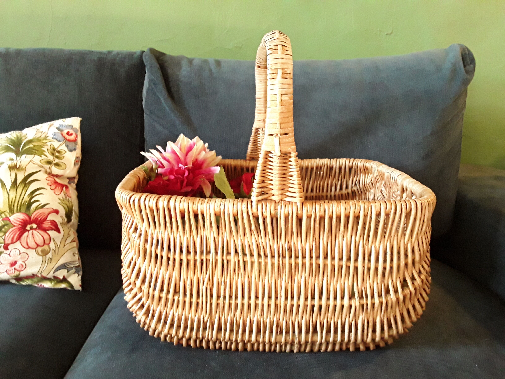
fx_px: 394
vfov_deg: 51.4
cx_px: 252
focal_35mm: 27
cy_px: 190
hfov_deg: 65.3
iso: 400
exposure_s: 1/25
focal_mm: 2.91
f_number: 1.9
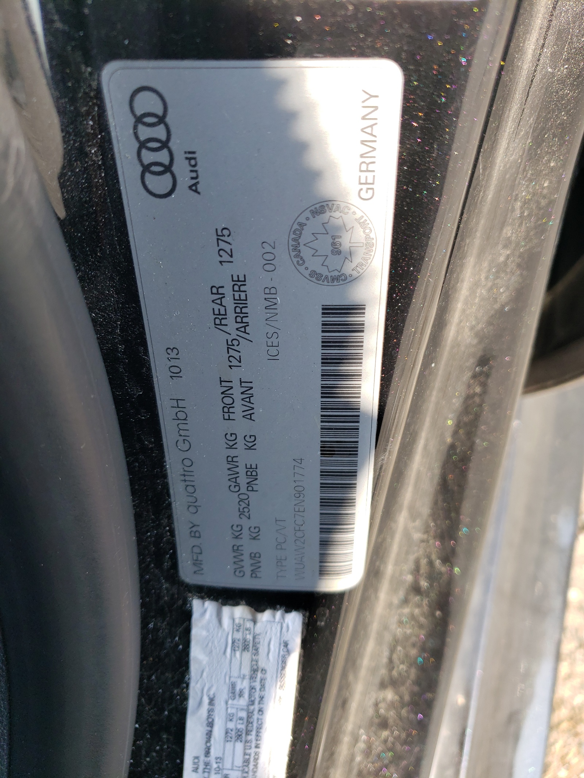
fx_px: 585
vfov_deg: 67.3
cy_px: 389
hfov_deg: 53.1
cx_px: 292
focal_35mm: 26
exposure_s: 1/385
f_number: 1.5
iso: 50
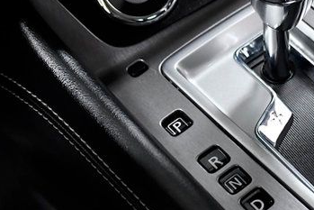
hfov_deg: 16.0
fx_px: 1099
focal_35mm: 126
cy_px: 16
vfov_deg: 10.8
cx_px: 309
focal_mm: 29
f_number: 3.5
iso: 2500
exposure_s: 1/500
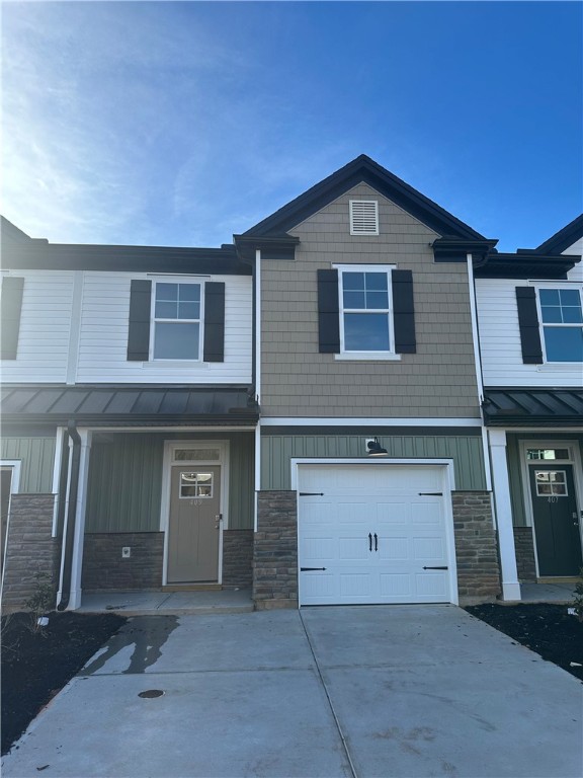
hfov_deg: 56.8
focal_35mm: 24
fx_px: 539
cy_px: 389
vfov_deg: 71.6
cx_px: 292
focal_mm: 6.86
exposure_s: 1/2469
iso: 80
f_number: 1.78
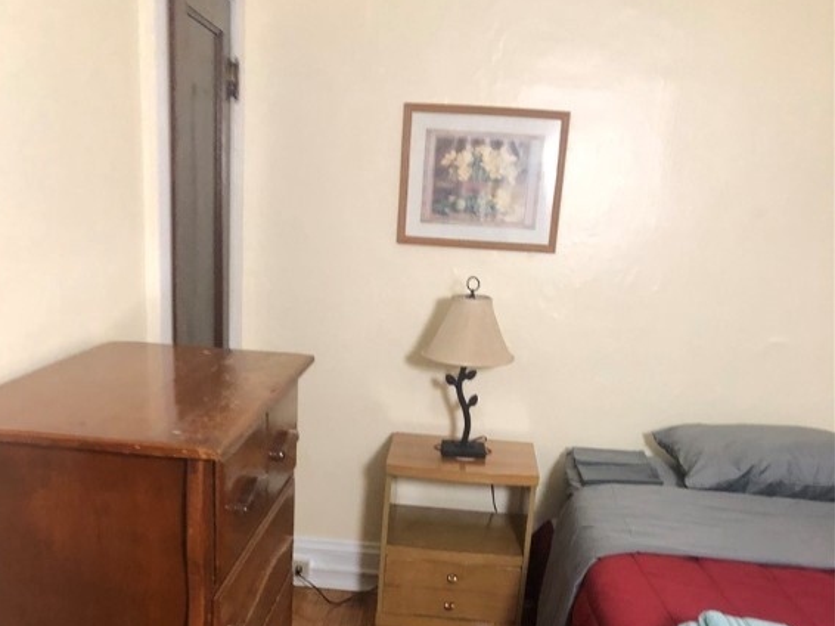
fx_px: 916
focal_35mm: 38
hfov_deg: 49.0
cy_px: 526
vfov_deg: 36.1
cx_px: 412
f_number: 1.8
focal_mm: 4
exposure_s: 1/15
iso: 100
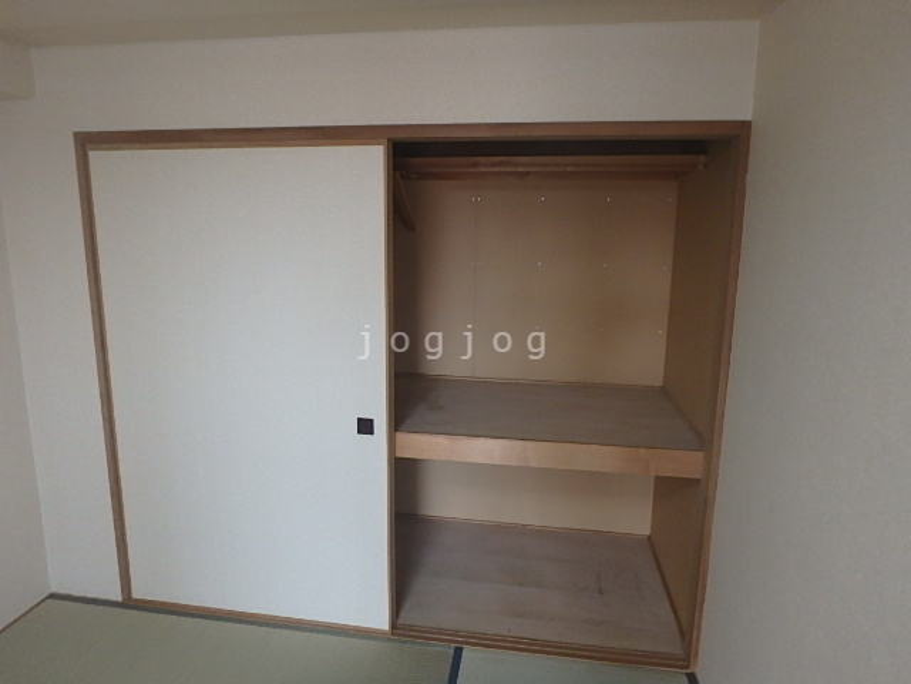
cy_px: 342
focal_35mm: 21
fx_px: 553
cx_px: 456
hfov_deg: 79.0
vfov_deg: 63.4
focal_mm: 3.7
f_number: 3.5
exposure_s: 1/30
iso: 400
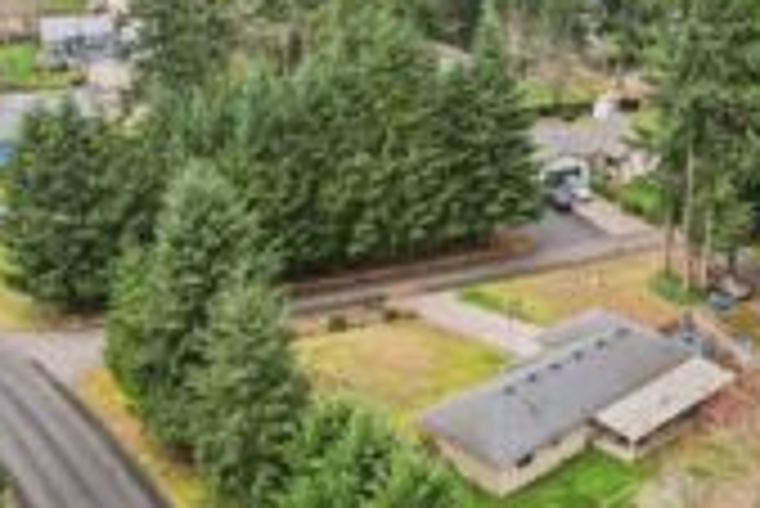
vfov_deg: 25.6
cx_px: 571
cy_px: 106
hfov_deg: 37.2
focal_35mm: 52
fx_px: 1099
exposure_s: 1/500
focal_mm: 8.4
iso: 100
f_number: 2.8
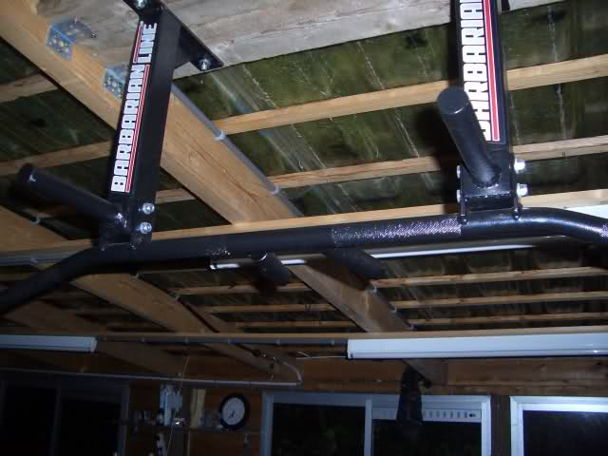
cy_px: 228
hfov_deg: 52.6
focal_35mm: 35
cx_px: 304
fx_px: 615
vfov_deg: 40.7
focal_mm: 5.8
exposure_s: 1/60
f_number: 2.6
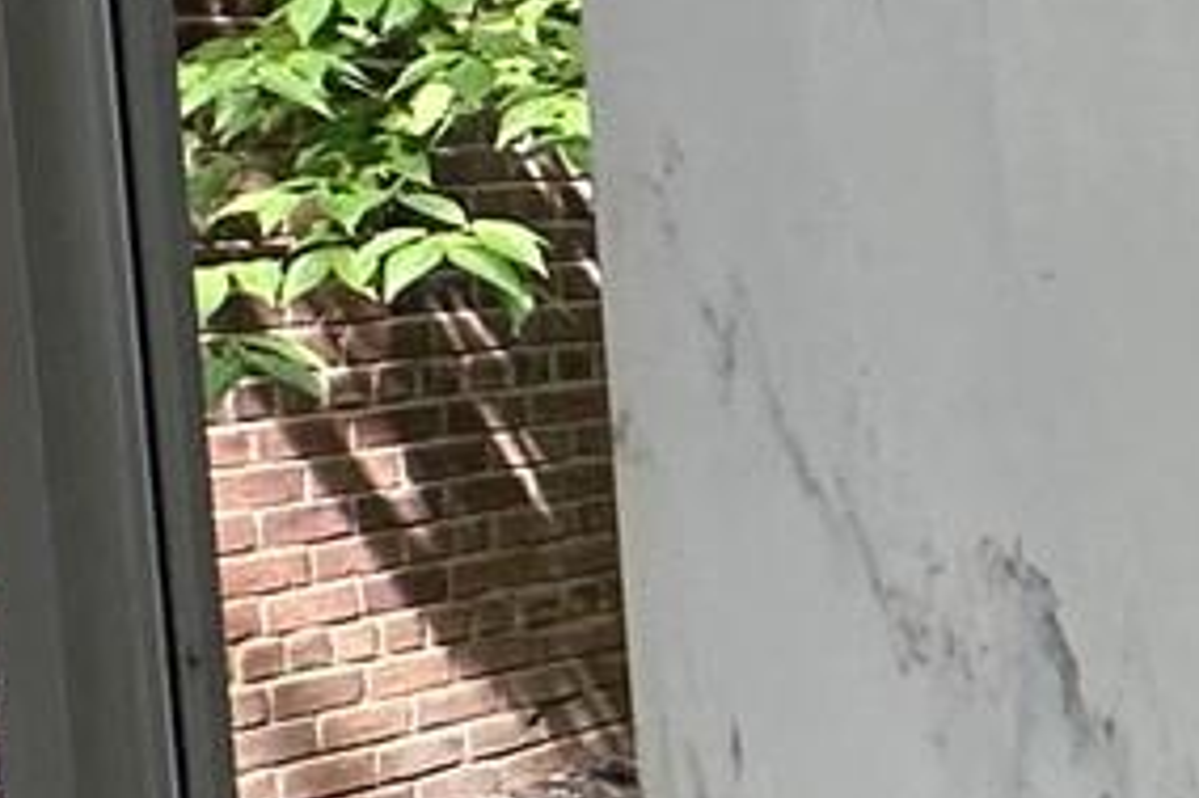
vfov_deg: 13.0
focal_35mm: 105
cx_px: 3183
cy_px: 376
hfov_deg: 12.7
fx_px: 3495
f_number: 2.2
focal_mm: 2.22
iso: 40
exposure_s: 1/131
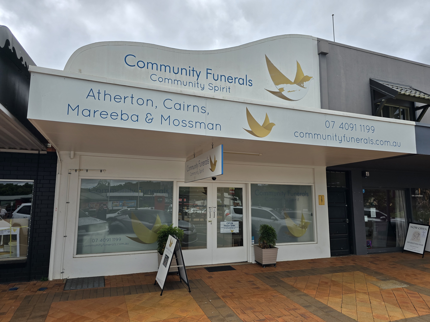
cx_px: 215
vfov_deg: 58.9
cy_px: 161
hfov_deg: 73.9
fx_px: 286
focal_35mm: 23
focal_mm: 6.3
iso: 12
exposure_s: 1/645
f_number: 1.7
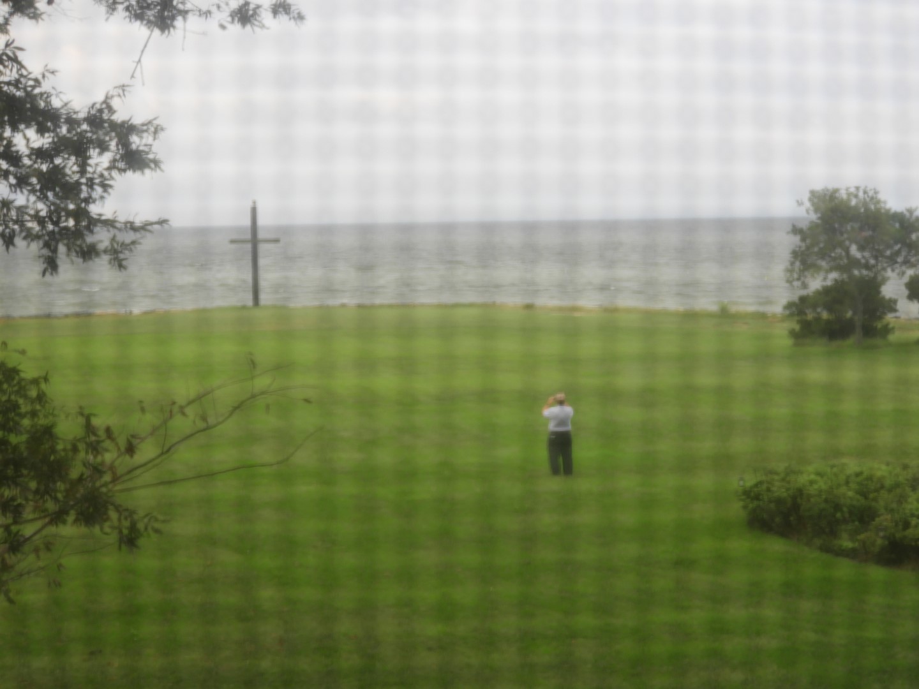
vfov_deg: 21.0
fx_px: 1858
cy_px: 344
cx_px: 460
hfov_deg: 27.8
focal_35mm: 70
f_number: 4.5
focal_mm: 12.5
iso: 100
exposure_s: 1/50
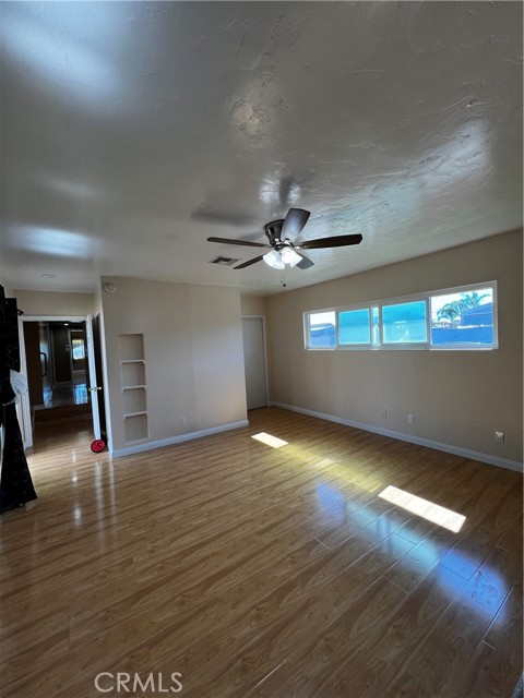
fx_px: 262
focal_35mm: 13
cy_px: 349
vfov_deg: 106.2
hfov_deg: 89.9
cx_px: 262
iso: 40
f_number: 1.8
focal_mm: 1.57
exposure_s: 1/120
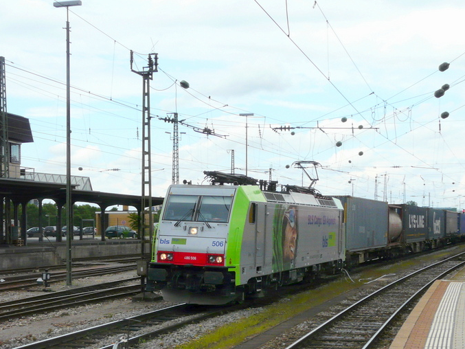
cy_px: 245
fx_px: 833
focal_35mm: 62
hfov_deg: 31.2
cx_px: 229
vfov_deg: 23.5
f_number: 5.6
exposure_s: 1/320
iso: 100
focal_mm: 6.8
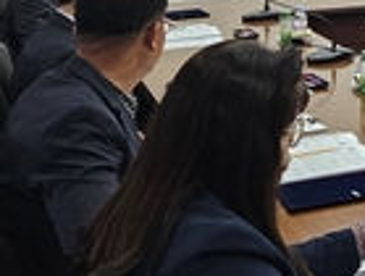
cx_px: 704
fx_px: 1047
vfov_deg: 14.1
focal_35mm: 99
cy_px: -129
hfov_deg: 16.0
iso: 125
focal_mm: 5.4
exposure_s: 1/120
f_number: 1.8
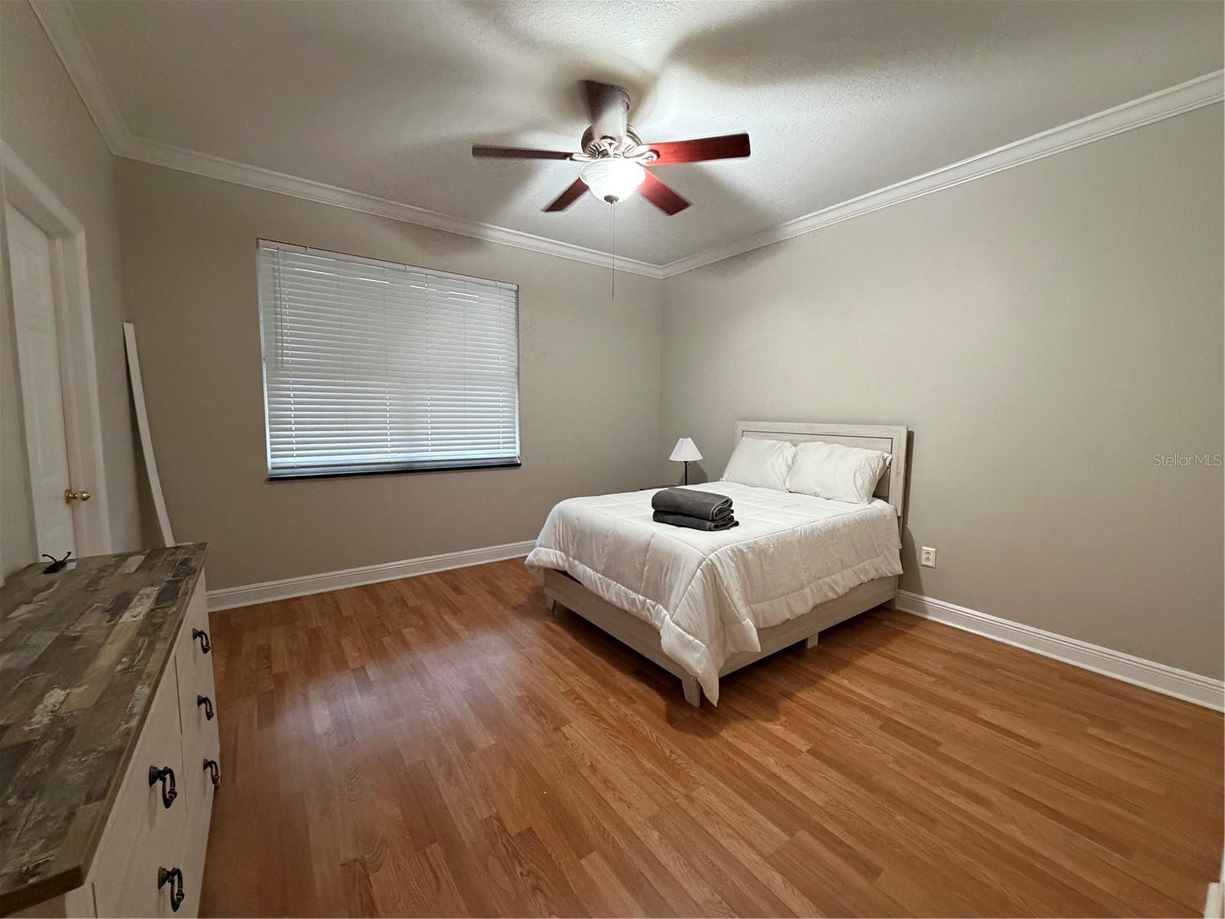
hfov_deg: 102.1
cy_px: 460
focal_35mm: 14
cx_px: 612
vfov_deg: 85.7
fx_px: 495
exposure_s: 1/60
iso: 640
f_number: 2.2
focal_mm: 2.22
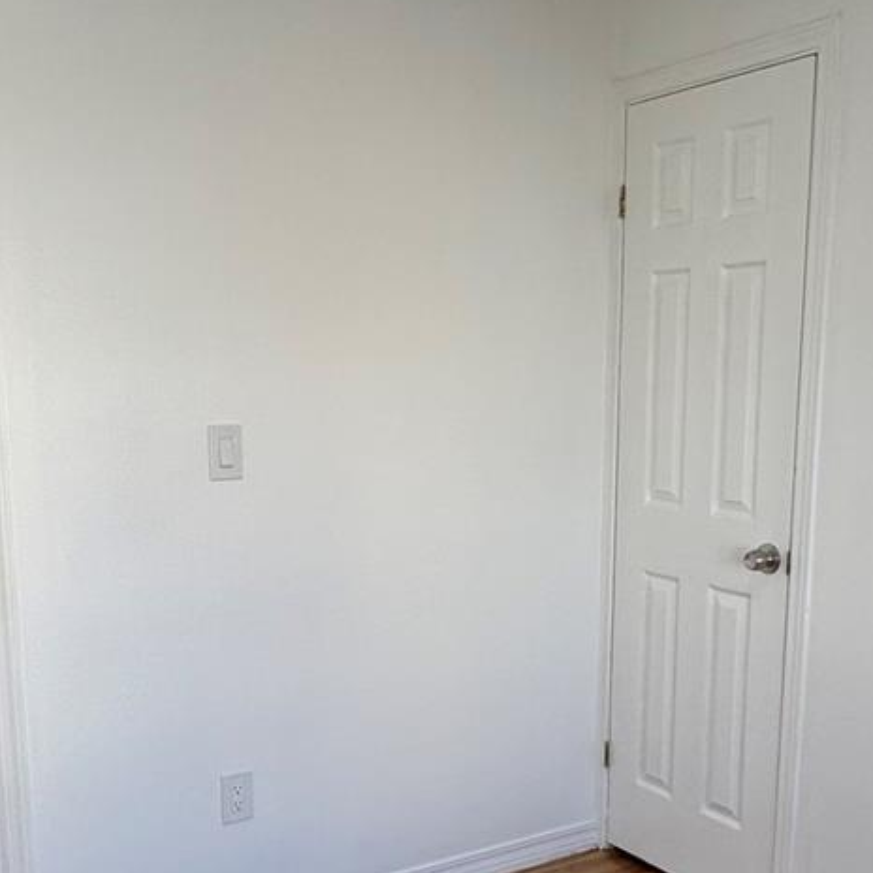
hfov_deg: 40.9
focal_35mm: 41
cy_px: 576
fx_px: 1170
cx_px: 450
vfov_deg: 40.5
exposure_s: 1/109
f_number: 2.2
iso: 40
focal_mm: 2.22
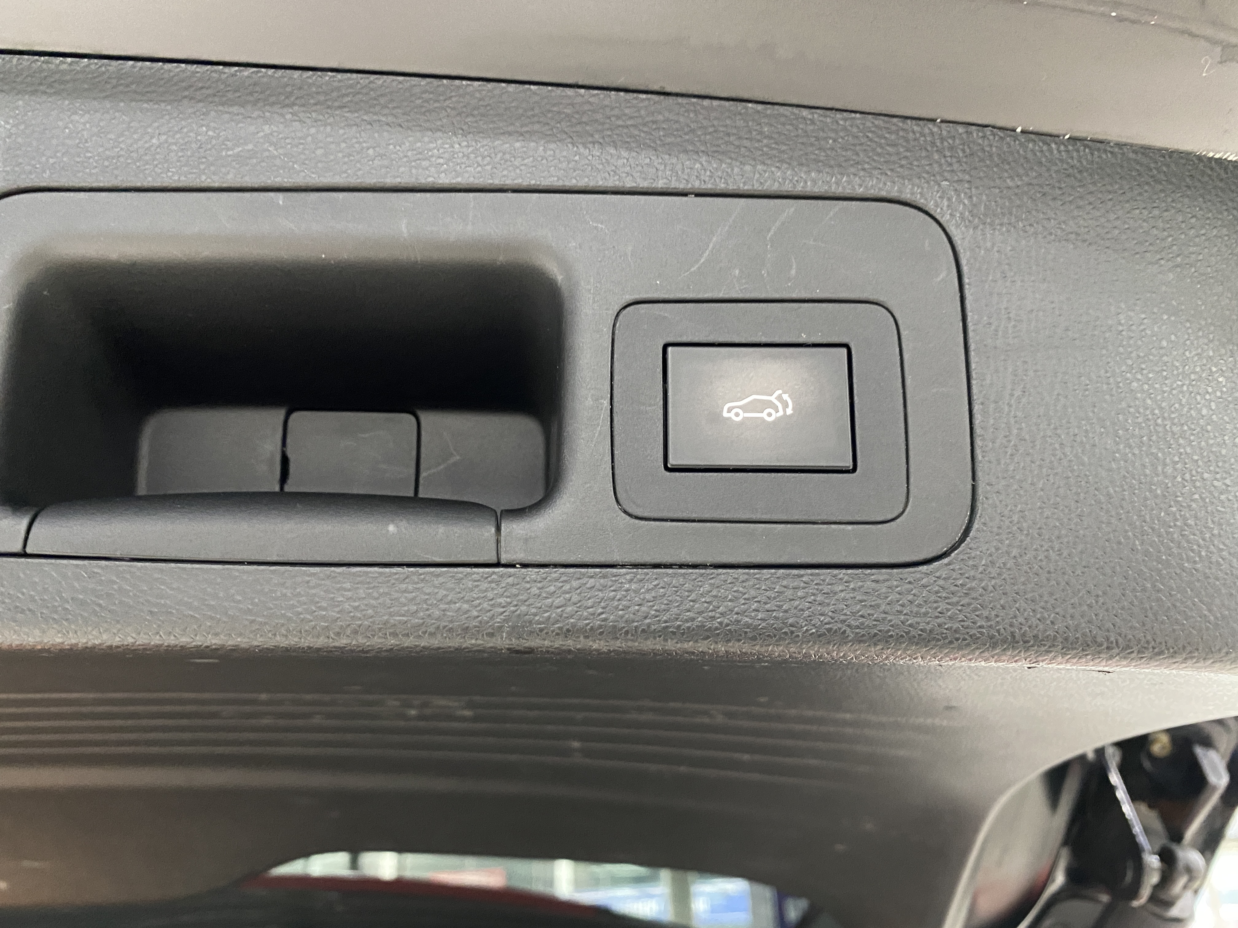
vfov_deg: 53.1
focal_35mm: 26
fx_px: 930
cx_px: 619
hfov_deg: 67.3
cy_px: 464
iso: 640
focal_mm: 4.25
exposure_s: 1/25
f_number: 1.8
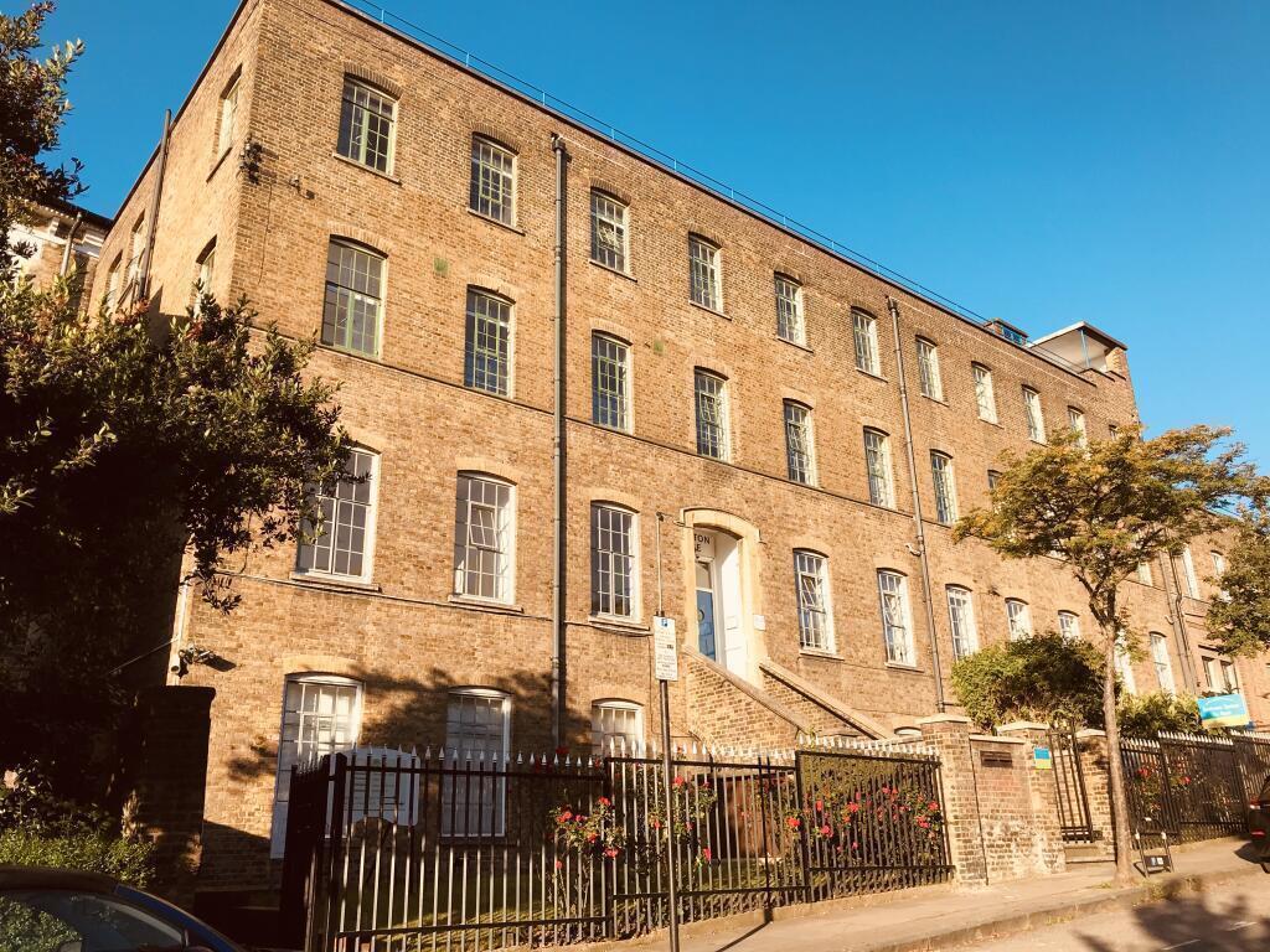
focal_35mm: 28
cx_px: 635
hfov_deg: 63.4
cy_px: 476
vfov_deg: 49.7
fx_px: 1027
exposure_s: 1/1168
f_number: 1.8
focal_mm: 3.99
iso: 20
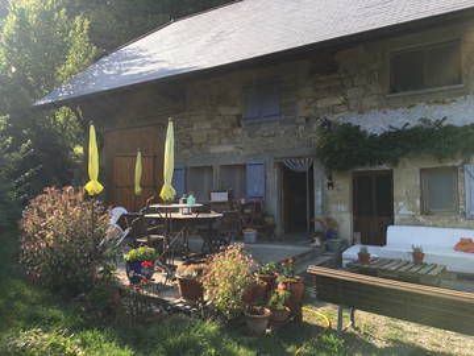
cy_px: 178
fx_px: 397
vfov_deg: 48.2
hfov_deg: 61.7
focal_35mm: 29
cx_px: 237
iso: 25
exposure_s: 1/630
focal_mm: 4.15
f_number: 2.2
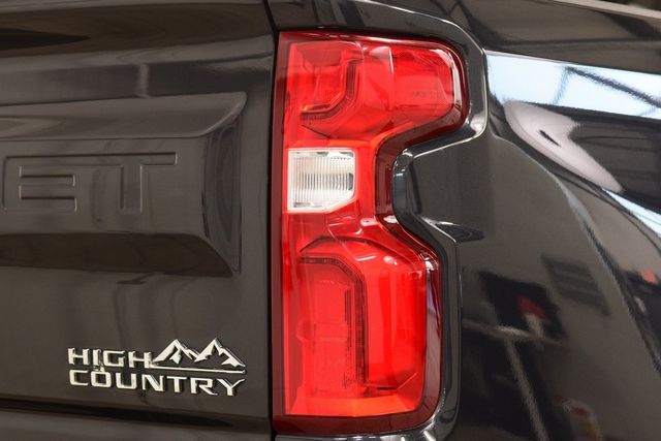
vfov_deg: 14.7
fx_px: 1708
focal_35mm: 93
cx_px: 330
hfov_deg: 21.9
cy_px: 220
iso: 1600
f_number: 5
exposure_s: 1/30
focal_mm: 62
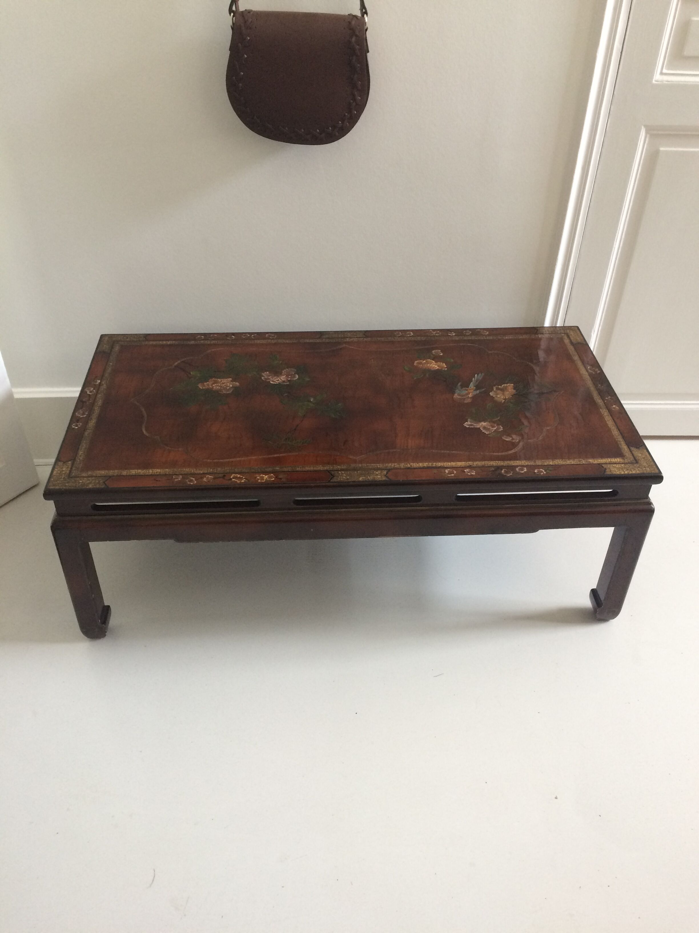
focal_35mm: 29
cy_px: 466
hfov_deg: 48.2
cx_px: 350
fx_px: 781
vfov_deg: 61.7
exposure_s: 1/33
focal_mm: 4.15
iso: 80
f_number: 2.2
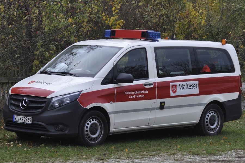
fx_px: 796
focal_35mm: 117
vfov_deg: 11.7
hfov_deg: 17.5
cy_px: 82
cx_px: 122
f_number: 5.6
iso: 500
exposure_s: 1/500
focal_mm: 78
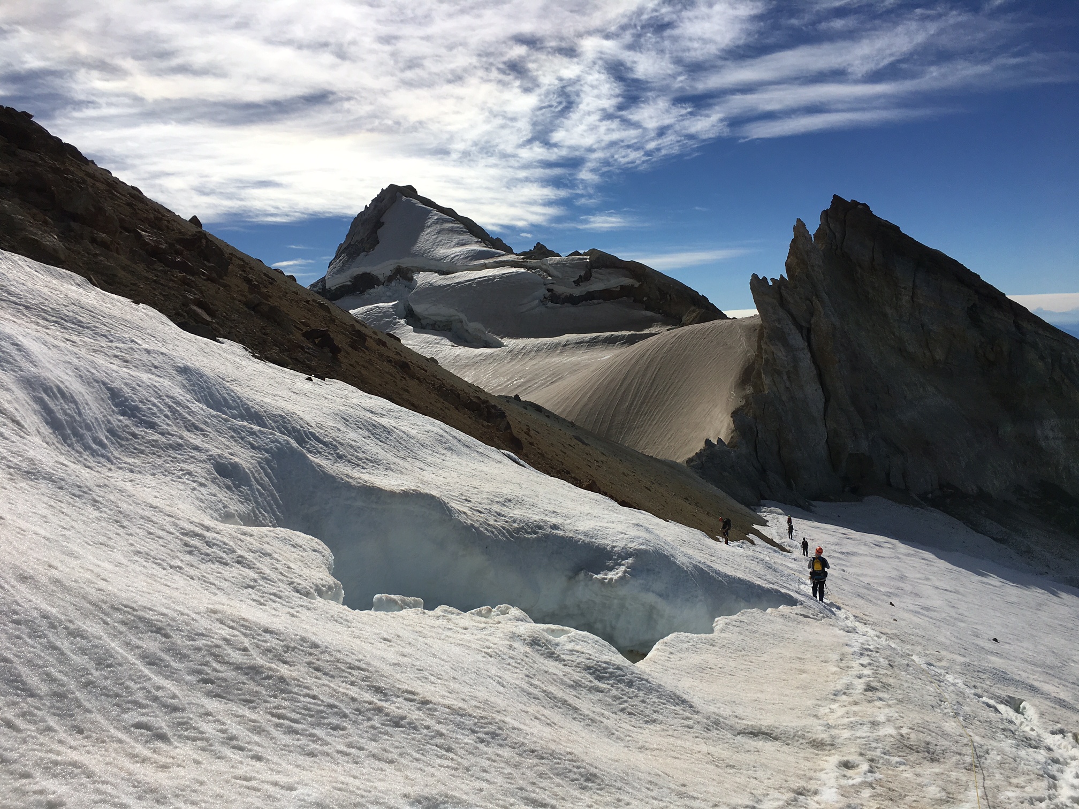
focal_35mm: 29
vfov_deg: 48.2
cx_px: 540
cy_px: 404
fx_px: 904
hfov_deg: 61.7
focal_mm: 4.15
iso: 25
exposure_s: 1/5495
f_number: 2.2
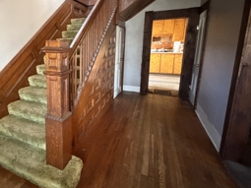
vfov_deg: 60.3
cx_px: 59
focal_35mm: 22
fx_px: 159
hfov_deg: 70.6
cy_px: 71
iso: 1250
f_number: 2.2
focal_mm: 2.22
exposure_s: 1/44
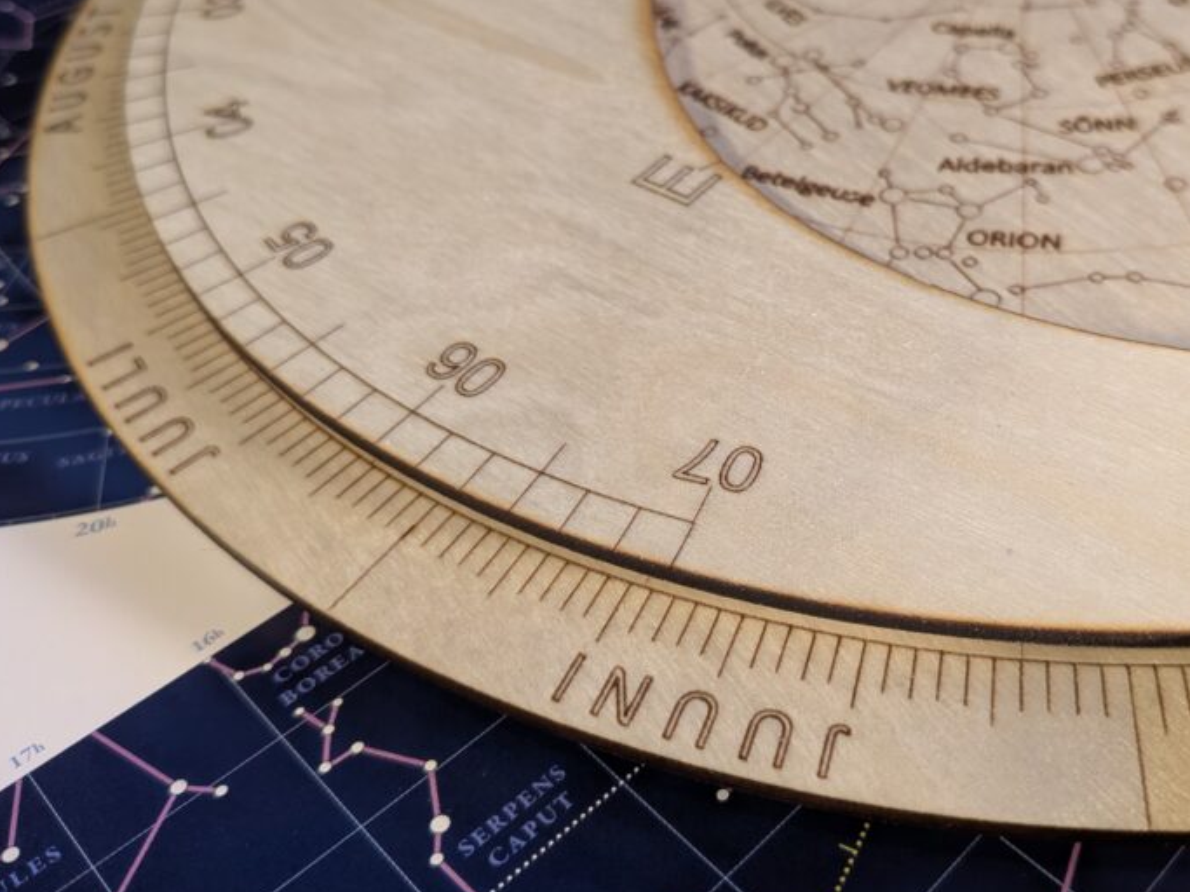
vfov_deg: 39.6
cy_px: 383
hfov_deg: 50.7
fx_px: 1237
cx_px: 761
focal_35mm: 36
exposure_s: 1/25
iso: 95
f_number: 1.7
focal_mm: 4.53
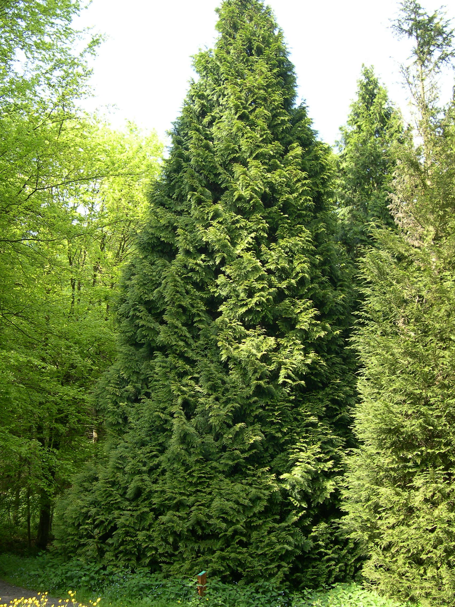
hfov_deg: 37.7
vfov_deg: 49.0
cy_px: 304
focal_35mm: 38
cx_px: 228
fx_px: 666
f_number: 2.8
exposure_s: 1/217
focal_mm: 8
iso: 100
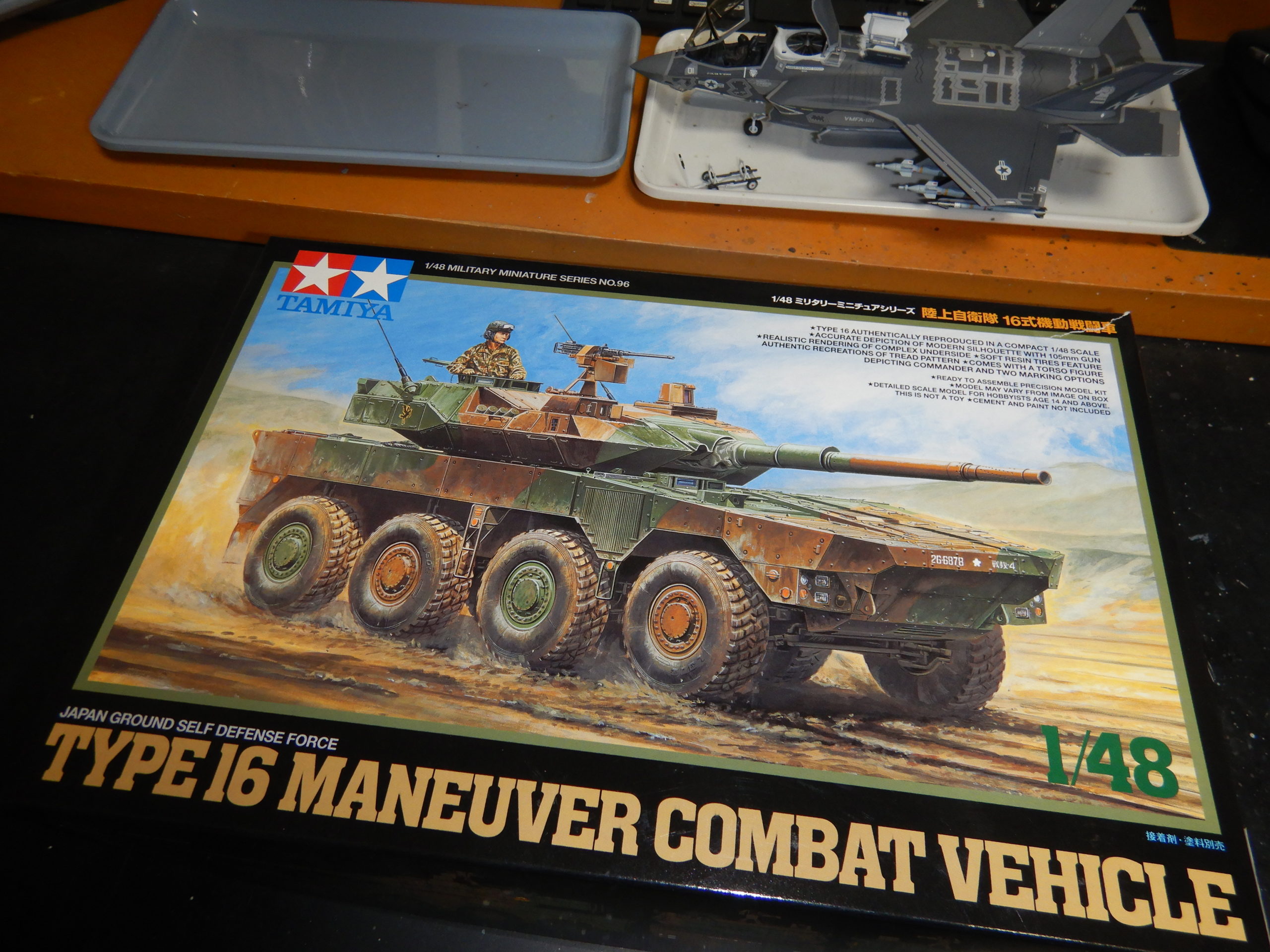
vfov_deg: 56.8
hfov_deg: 71.6
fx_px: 881
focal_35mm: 24
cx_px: 635
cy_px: 476
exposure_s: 1/30
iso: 200
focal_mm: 4.3
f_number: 2.8
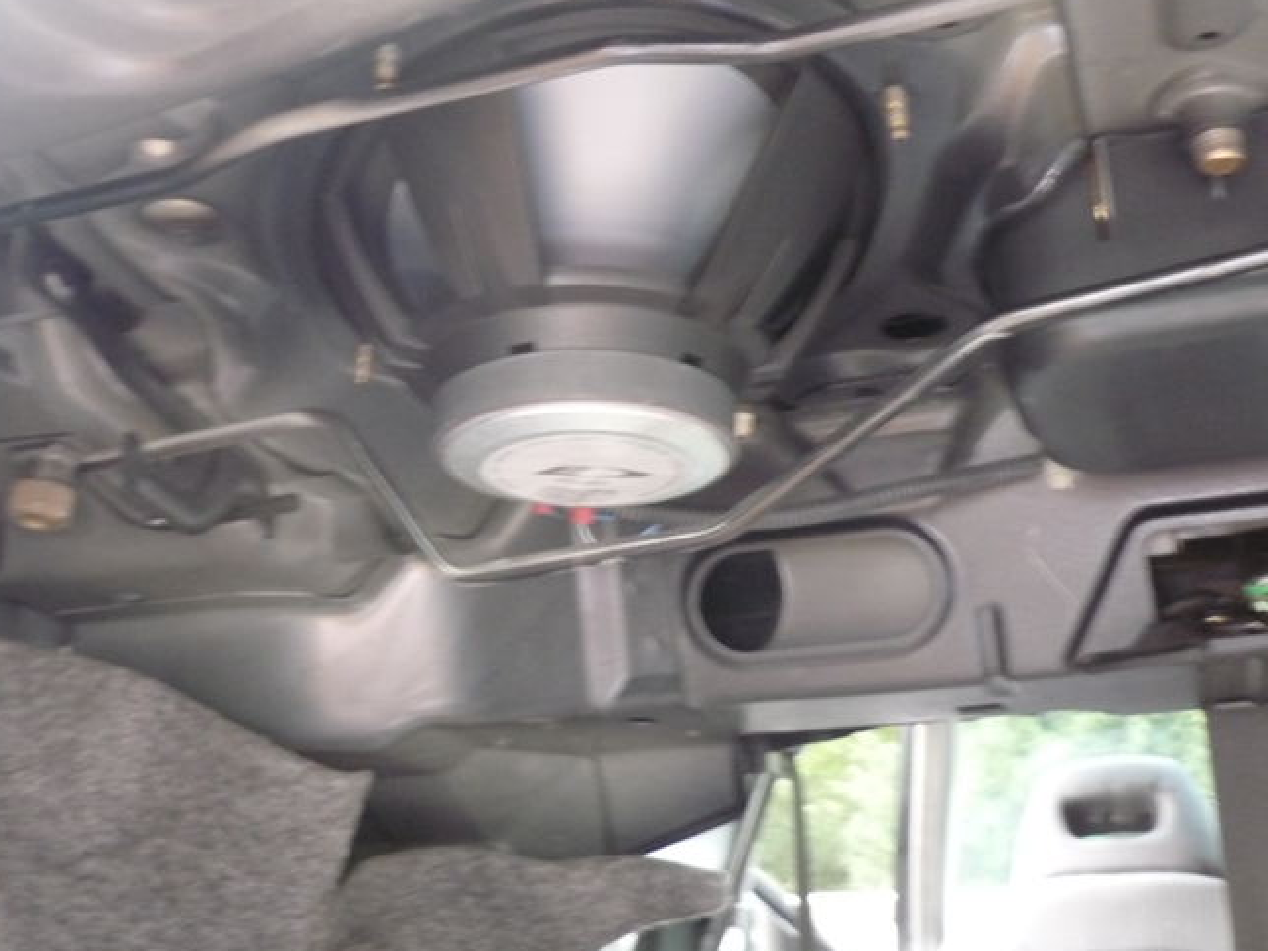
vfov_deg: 35.1
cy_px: 469
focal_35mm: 41
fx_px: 1502
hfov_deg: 45.7
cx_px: 575
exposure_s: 1/13
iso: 400
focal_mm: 5.5
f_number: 2.8
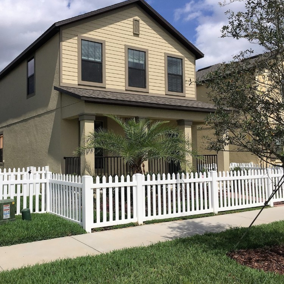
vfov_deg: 47.2
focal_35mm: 35
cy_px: 139
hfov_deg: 47.0
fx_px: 325
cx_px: 115
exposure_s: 1/4950
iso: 32
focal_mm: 4.15
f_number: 2.2
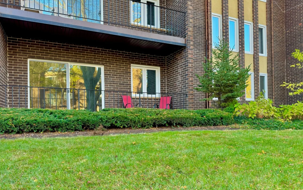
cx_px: 151
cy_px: 115
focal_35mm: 26
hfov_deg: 70.4
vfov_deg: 47.3
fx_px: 215
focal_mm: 6.76
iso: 125
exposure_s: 1/121
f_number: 1.78
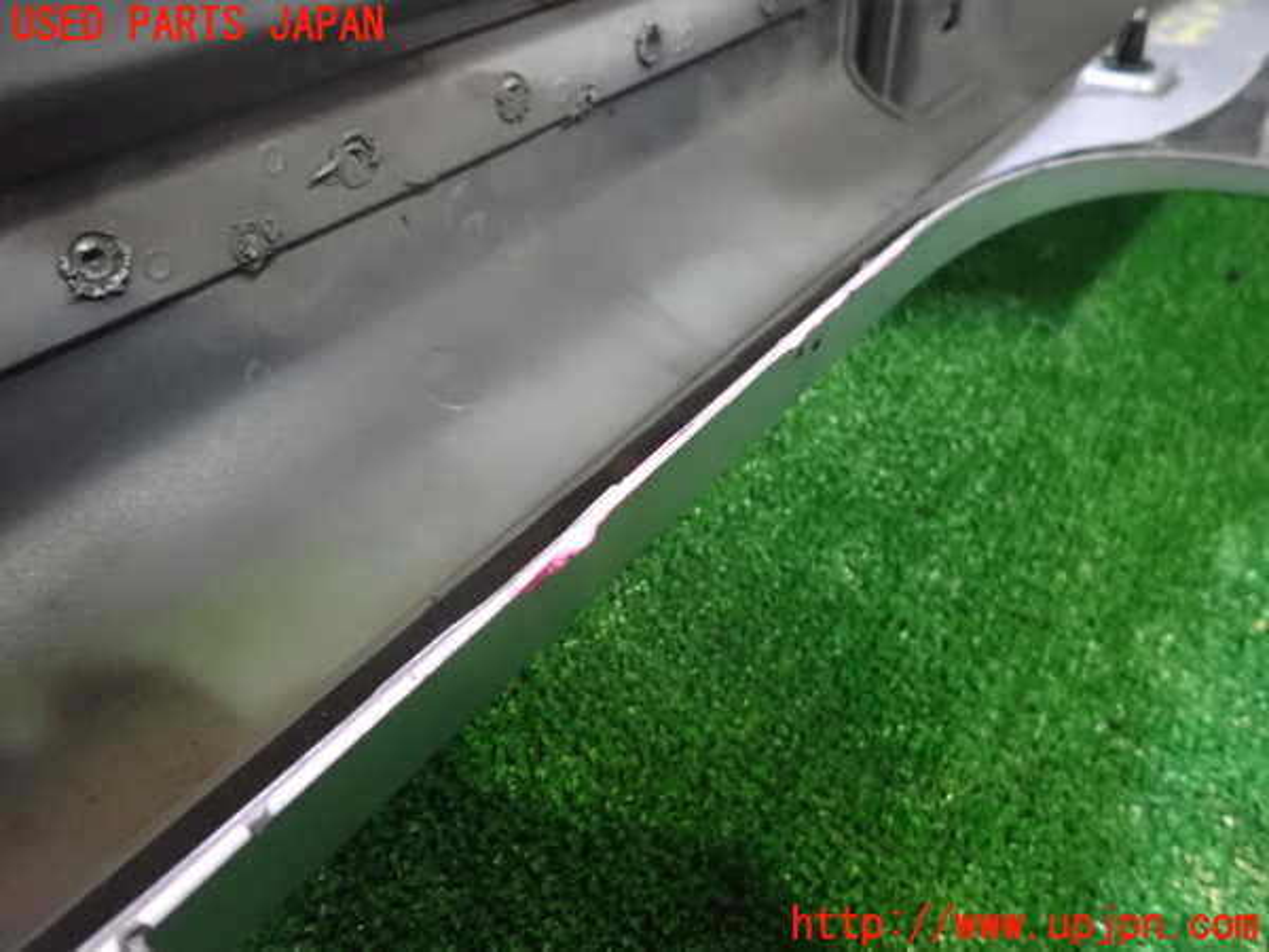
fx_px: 916
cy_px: 476
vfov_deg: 54.9
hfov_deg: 69.4
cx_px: 634
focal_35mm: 25
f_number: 2
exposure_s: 1/80
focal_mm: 4.5
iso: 1600
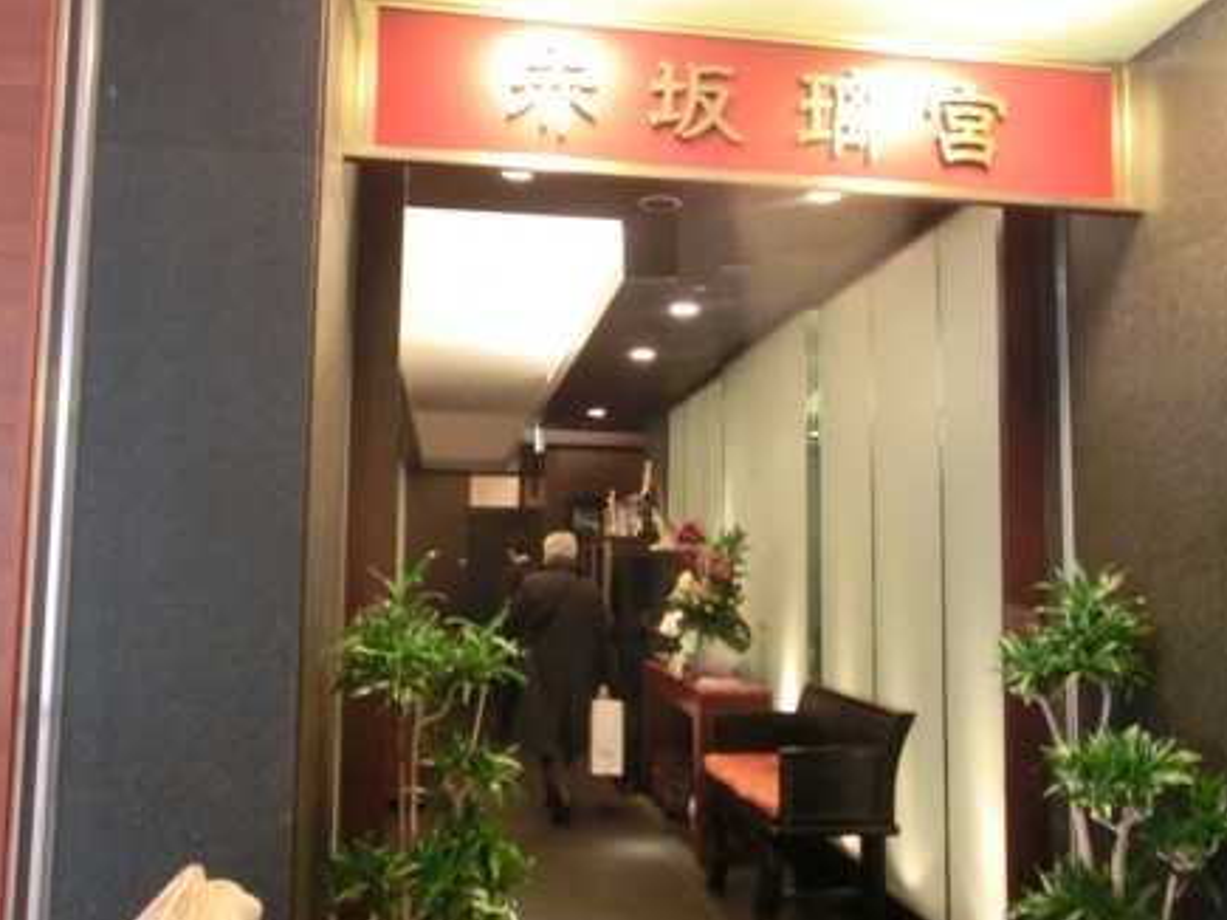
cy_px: 468
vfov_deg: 41.8
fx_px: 1205
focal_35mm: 34
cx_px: 615
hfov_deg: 54.0
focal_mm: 5.86
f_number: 3.7
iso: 800
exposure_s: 1/25
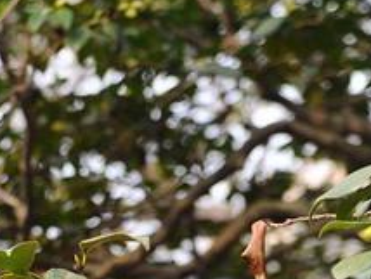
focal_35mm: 178
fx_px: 1910
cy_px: 333
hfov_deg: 10.8
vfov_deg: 8.3
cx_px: -121
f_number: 3.5
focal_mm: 62
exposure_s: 1/250
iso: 200
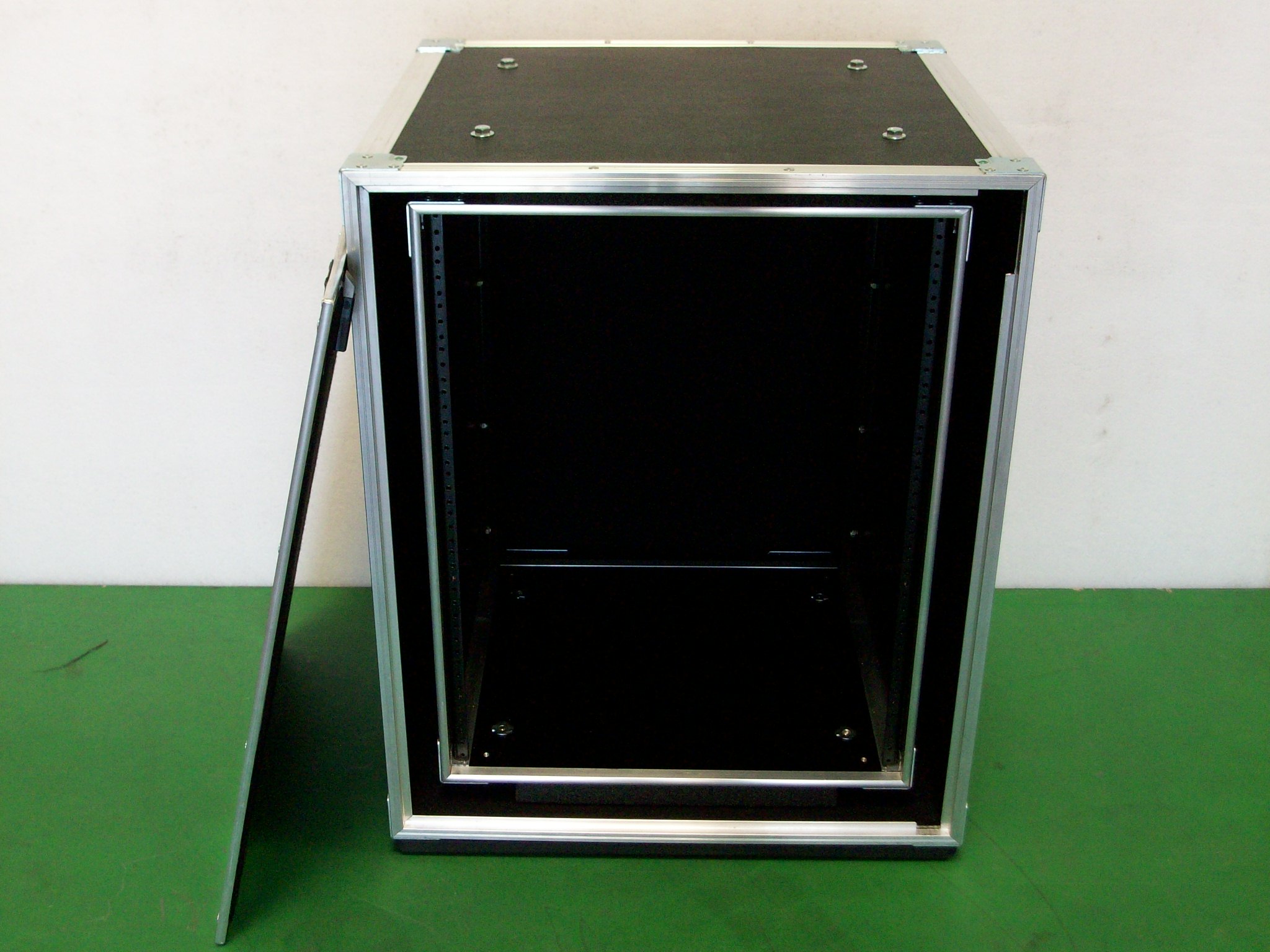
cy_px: 476
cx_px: 635
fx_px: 1541
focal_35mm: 42
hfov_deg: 44.8
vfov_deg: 34.3
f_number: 3.2
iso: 160
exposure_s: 1/65.1
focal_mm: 7.1
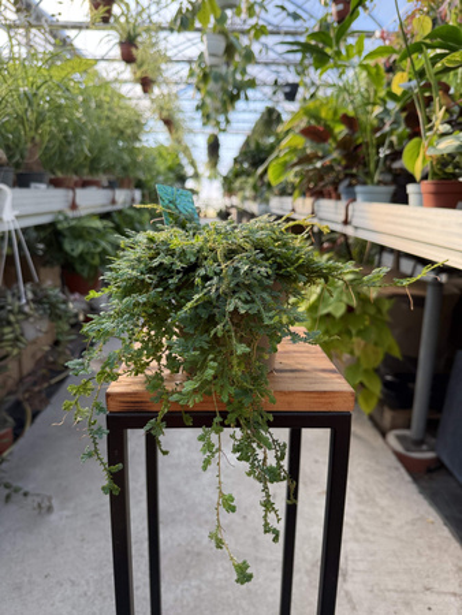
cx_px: 231
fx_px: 427
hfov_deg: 56.9
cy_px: 308
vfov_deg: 71.6
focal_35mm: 24
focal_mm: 6.76
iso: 100
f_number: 1.78
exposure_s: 1/423
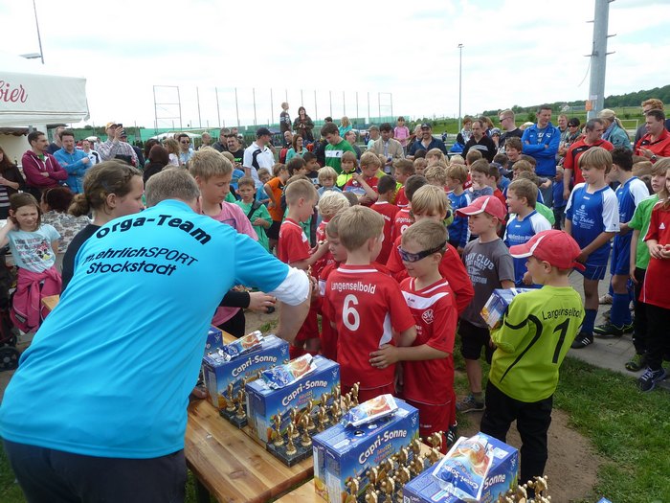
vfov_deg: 54.9
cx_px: 335
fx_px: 484
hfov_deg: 69.4
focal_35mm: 25
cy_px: 252
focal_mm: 4.1
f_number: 4
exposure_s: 1/320
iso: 80
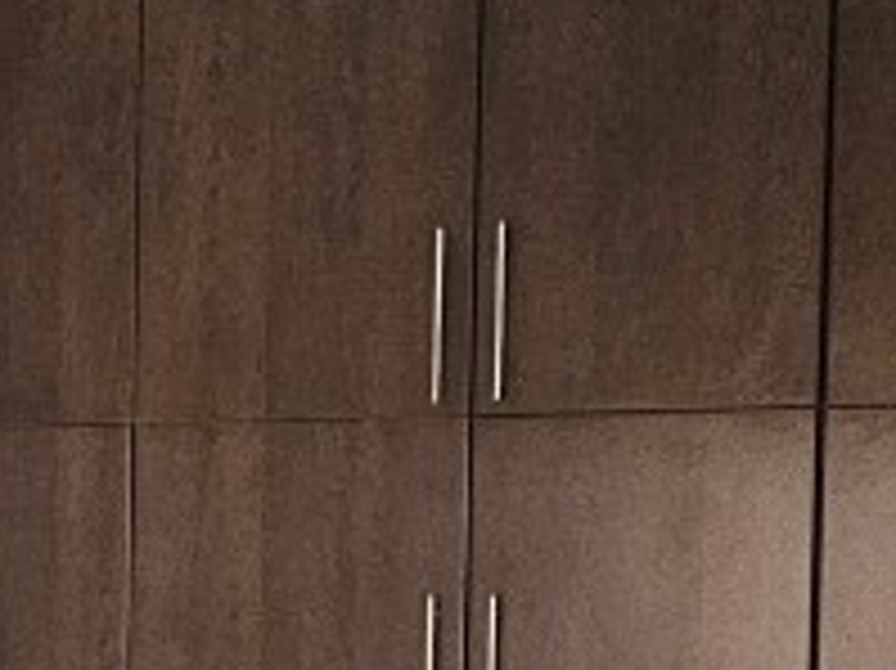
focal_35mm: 67
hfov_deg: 25.5
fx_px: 1733
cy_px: 589
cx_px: -230
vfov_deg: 21.5
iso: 500
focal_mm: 2.2
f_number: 2.2
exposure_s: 1/70.8
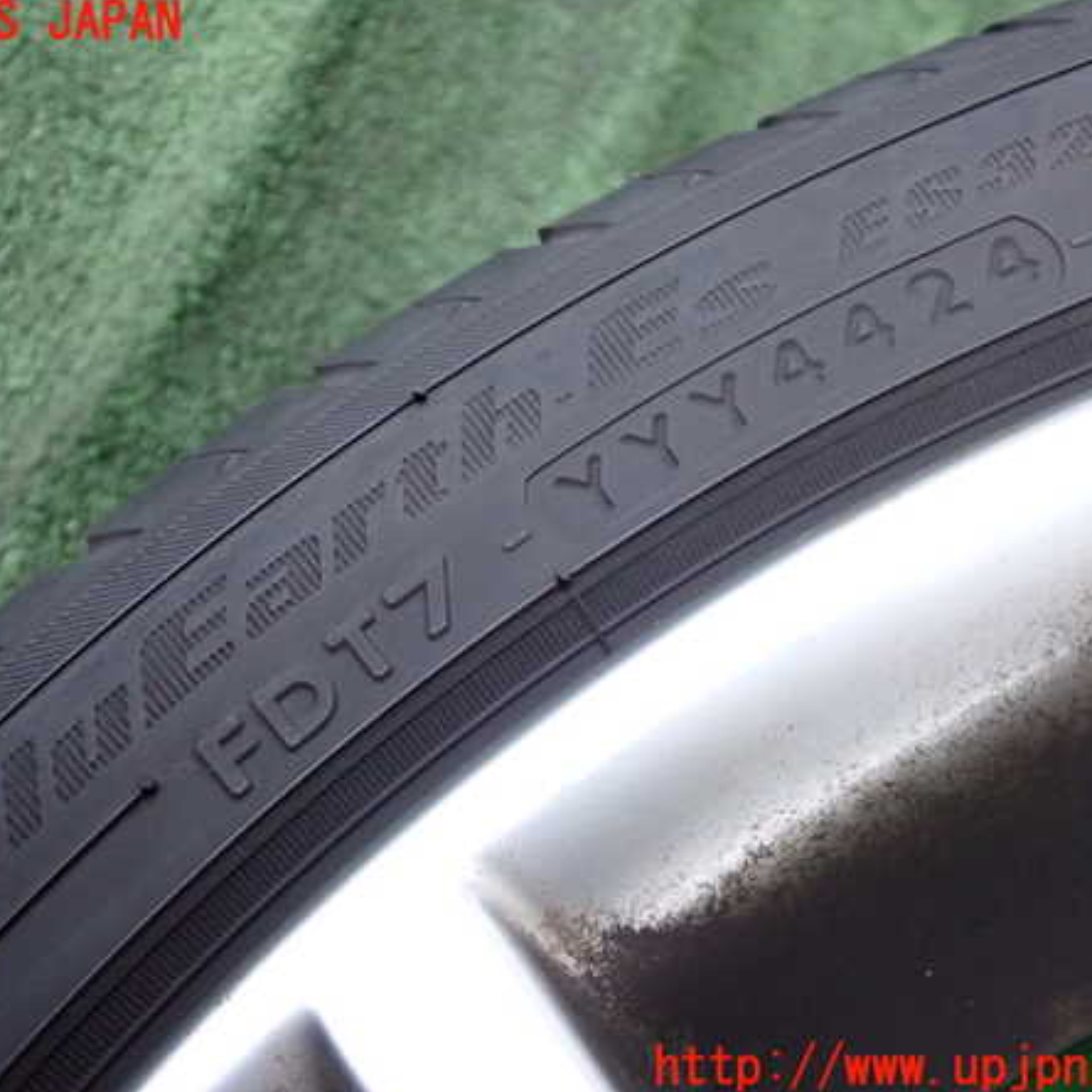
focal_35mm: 49
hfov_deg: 34.6
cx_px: 472
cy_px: 546
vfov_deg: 34.7
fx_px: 1749
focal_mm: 7.31
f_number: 2.8
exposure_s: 1/125
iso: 1000
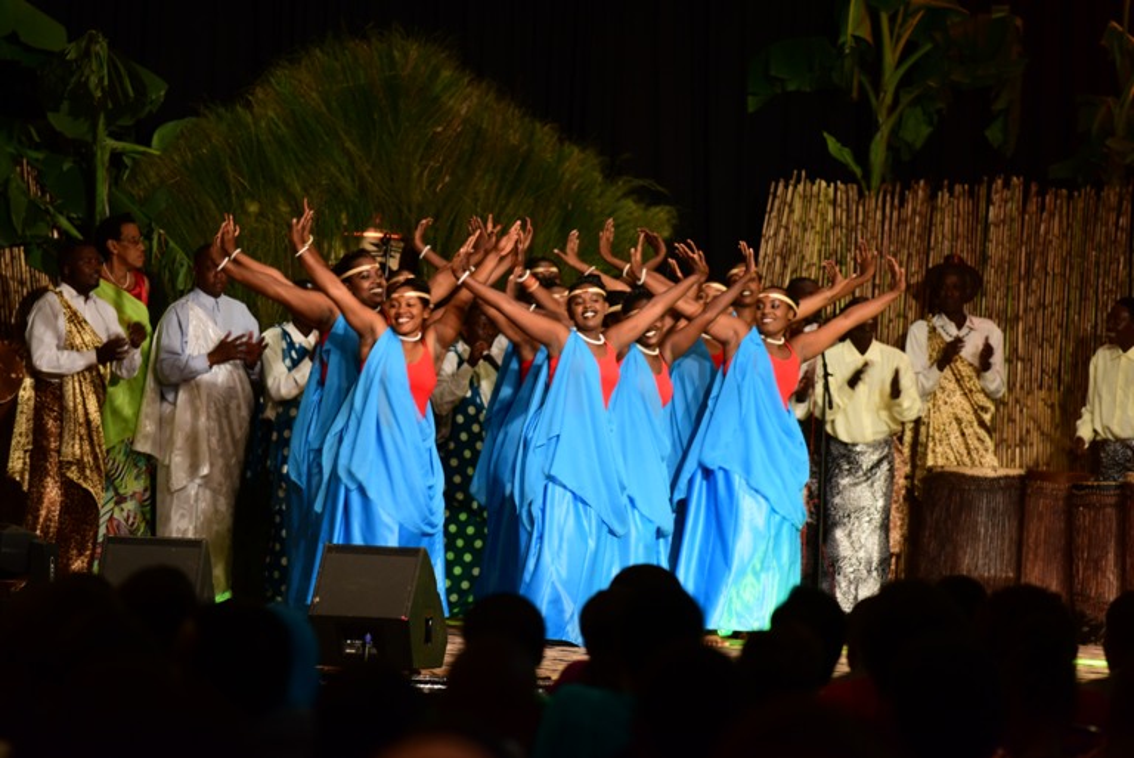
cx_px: 567
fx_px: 5831
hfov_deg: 11.1
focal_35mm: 185
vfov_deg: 7.4
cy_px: 379
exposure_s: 1/50
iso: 1250
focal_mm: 185
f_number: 4.5
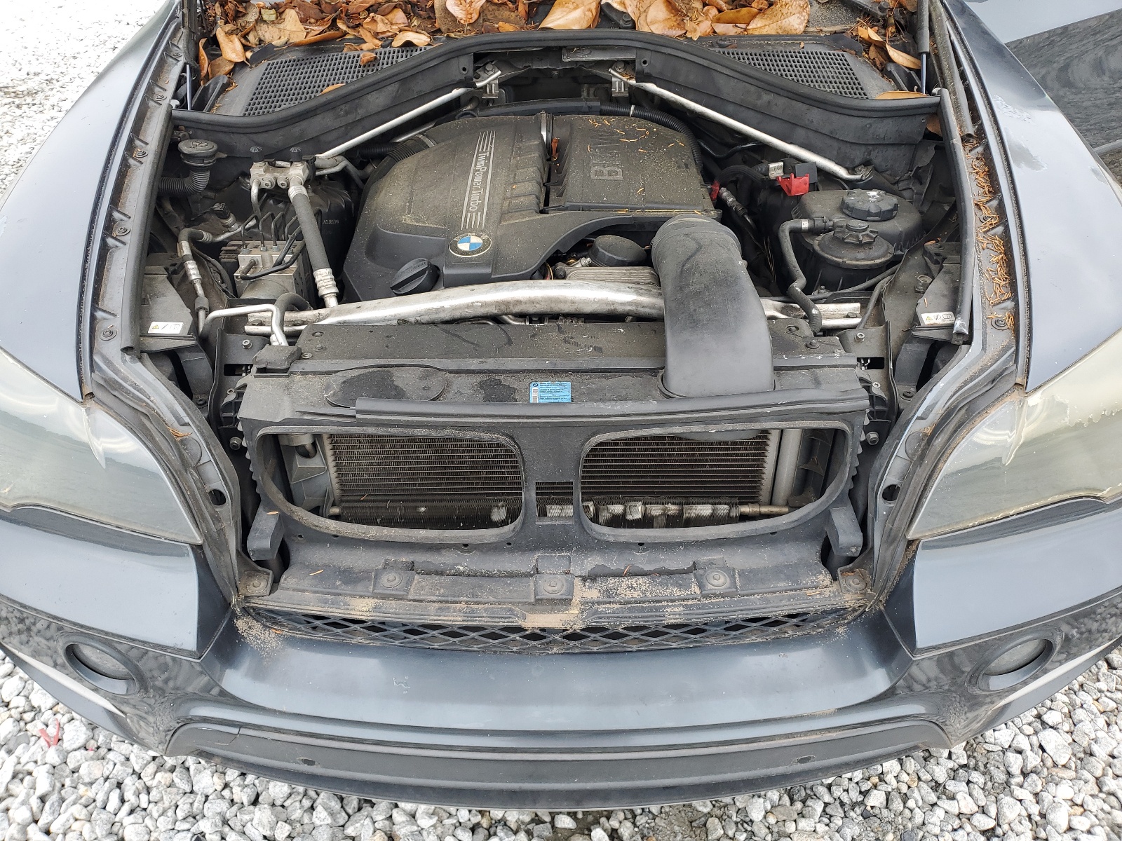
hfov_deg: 67.3
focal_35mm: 26
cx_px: 561
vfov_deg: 53.1
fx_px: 843
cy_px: 420
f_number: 1.5
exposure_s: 1/294
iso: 50
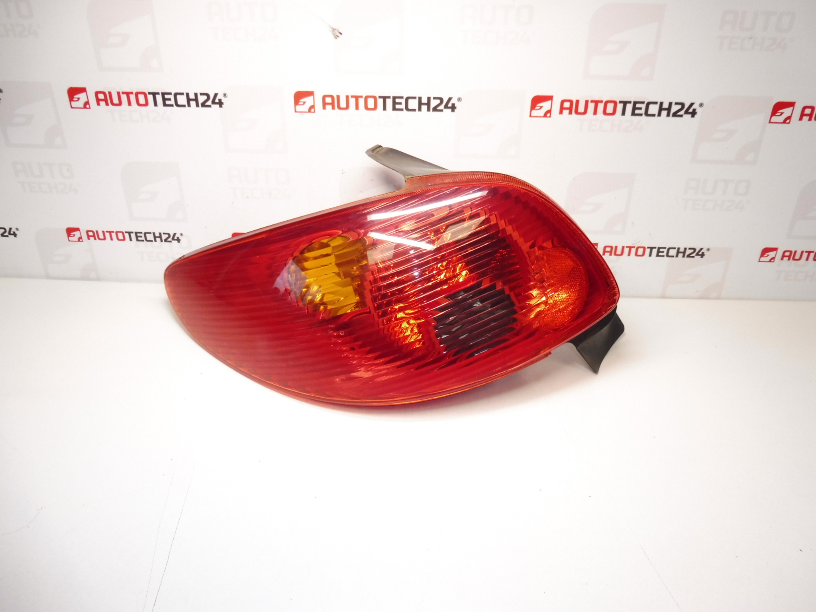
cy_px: 306
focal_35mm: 24
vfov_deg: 56.8
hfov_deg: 71.6
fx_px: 566
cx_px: 408
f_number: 3.5
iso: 200
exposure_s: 1/80
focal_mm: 4.3
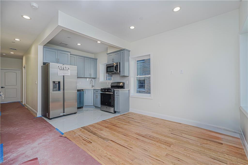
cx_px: 124
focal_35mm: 16
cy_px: 82
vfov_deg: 73.7
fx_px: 110
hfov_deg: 96.8
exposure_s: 1/60
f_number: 5.6
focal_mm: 16
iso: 100
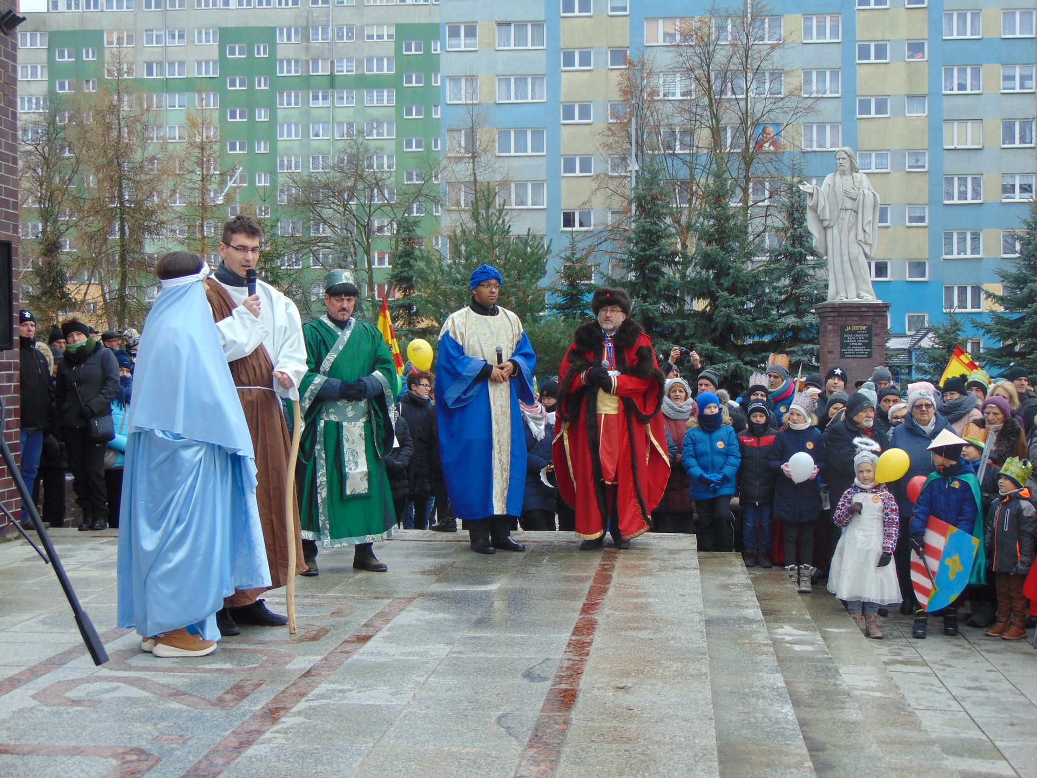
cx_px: 518
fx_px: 1498
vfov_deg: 29.1
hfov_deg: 38.2
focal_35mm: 50
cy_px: 389
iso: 80
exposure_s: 1/80
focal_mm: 9
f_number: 3.5
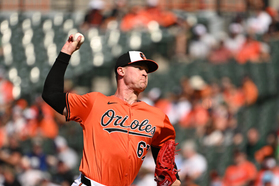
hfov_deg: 3.5
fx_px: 4548
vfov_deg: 2.3
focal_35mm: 587
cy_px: 97
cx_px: 136
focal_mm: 370
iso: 160
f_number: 4
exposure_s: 1/2000
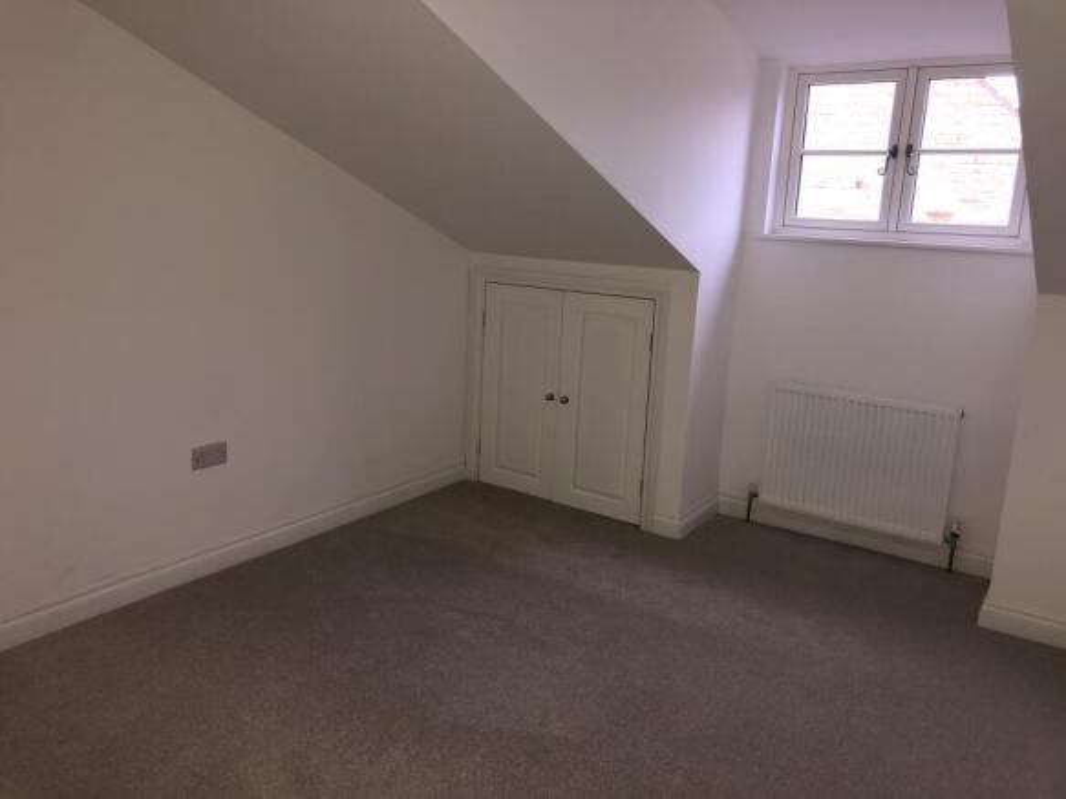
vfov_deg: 49.7
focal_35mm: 28
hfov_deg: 63.5
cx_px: 533
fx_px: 862
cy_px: 400
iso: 50
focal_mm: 3.99
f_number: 1.8
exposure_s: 1/12
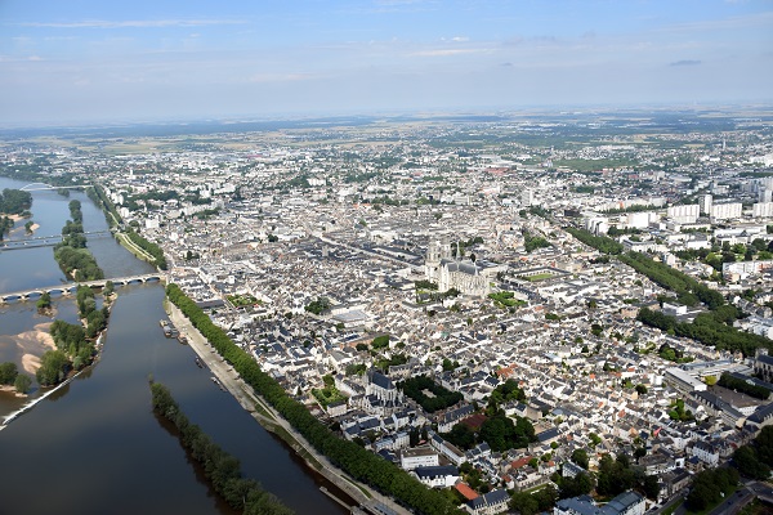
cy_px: 258
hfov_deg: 57.2
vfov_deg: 40.0
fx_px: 709
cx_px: 386
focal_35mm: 33
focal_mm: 22
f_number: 4
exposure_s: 1/1000
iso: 100
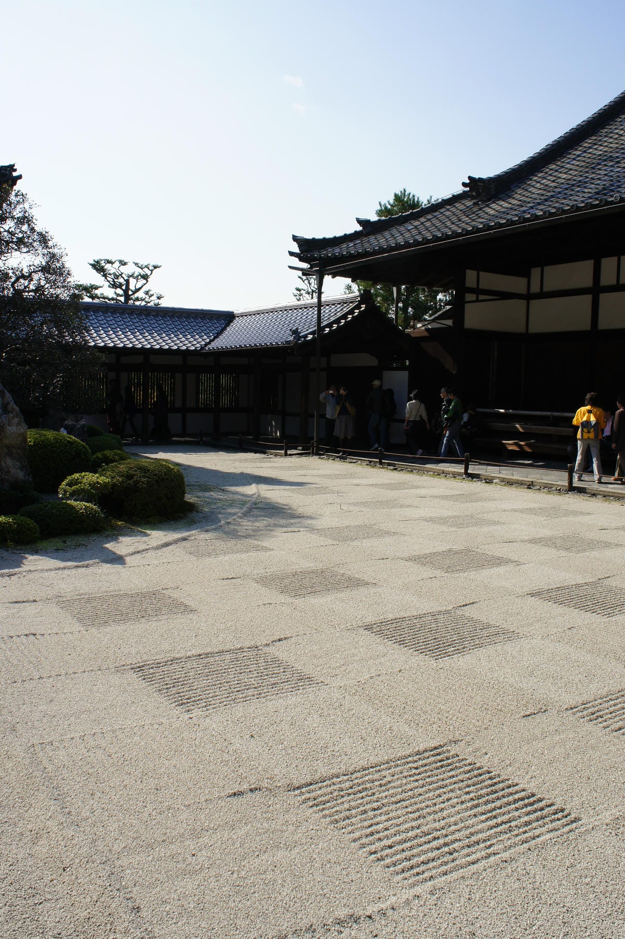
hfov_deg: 43.6
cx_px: 312
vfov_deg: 62.0
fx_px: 782
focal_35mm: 30
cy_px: 470
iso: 200
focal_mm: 20
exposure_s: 1/200
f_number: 11
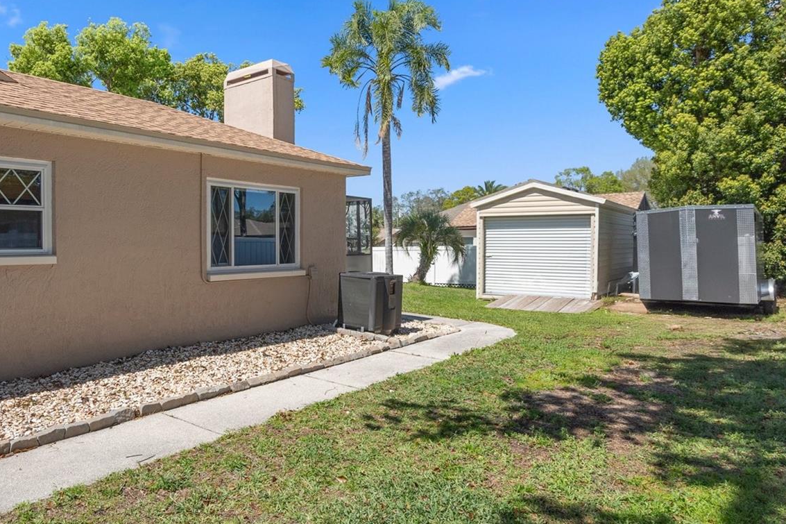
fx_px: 524
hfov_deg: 73.0
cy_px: 250
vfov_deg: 53.1
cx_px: 318
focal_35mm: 24
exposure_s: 1/320
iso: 400
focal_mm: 17
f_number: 8
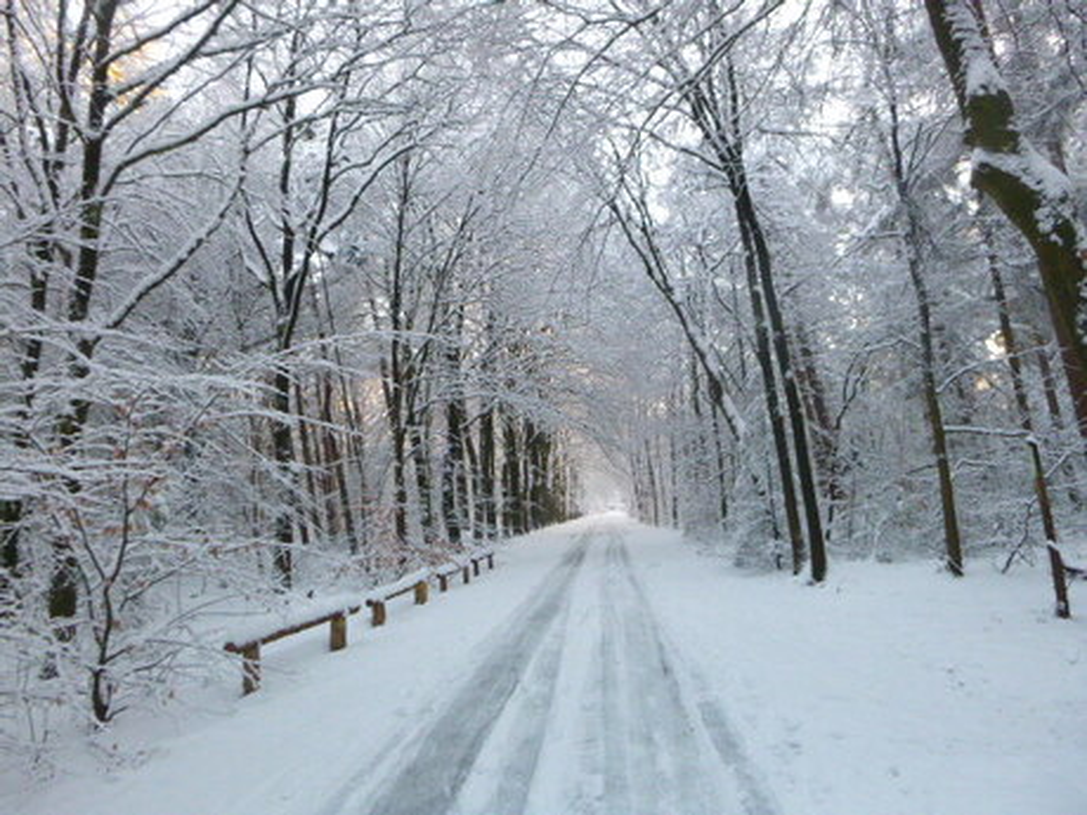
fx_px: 785
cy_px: 408
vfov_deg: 54.9
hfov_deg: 69.4
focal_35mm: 25
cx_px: 544
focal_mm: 4.5
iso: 400
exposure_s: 1/60
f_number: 3.9
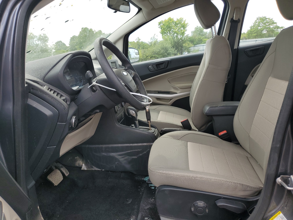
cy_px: 110
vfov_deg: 53.1
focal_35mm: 26
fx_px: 220
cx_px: 146
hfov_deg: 67.3
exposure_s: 1/769
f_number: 1.5
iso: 50
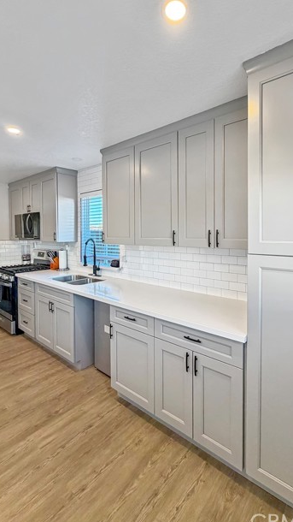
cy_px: 260
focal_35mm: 16
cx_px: 173
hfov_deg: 66.5
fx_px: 221
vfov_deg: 99.4
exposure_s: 1/120
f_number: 2.2
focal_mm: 2.22
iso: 250
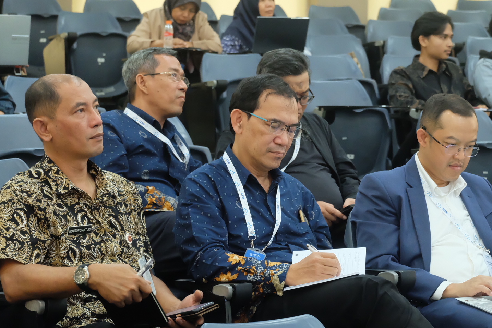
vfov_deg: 11.0
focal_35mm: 125
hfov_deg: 16.4
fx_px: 1708
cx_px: 302
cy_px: 158
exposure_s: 1/52
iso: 6400
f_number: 5
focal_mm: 67.1
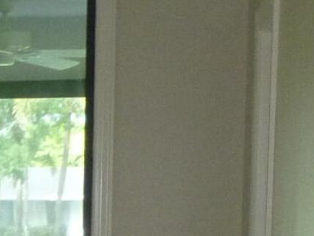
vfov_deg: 7.3
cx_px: -373
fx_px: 1779
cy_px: 470
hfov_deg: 9.3
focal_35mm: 196
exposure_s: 1/60
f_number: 3.3
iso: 200
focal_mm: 5
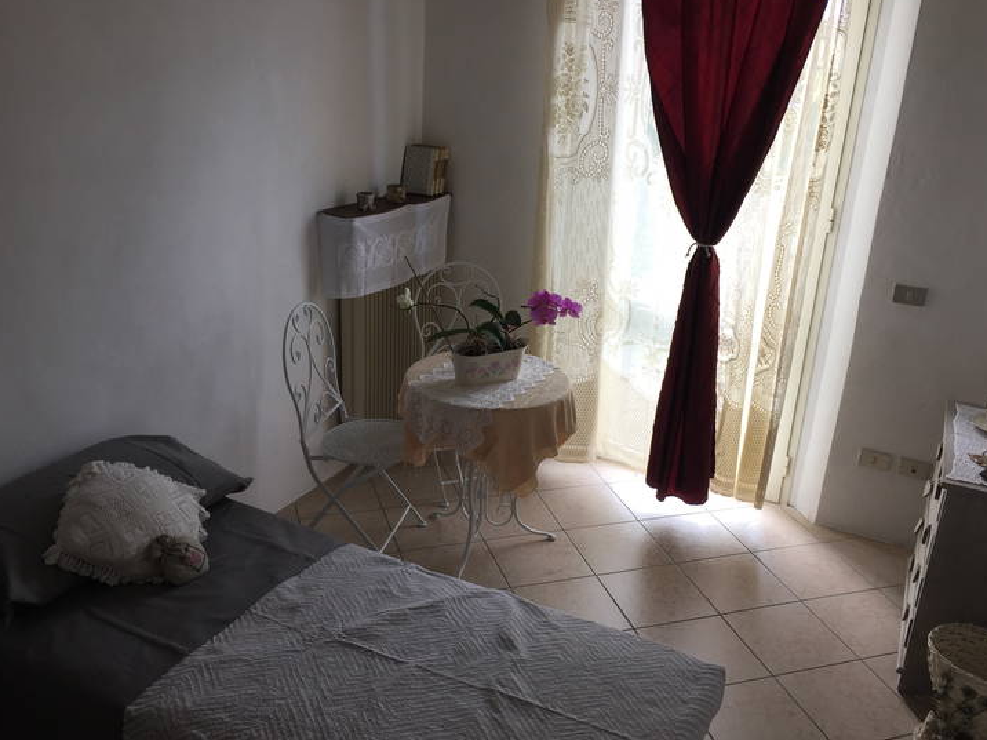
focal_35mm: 32
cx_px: 536
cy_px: 389
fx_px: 912
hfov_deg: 56.7
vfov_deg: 44.1
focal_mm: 4.15
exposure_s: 1/50
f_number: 2.2
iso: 32
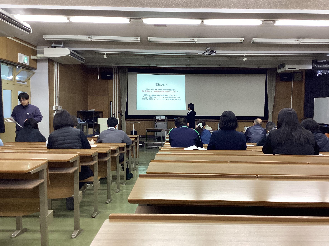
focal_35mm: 35
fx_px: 333
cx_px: 176
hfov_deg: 52.6
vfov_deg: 40.7
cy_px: 132
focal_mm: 3.3
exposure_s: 1/60
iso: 125
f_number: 2.4
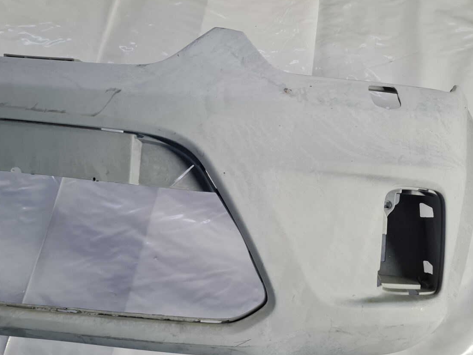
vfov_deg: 42.9
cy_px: 192
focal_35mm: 33
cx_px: 222
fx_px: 451
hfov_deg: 55.3
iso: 125
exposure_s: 1/100
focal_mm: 5.4
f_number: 1.8
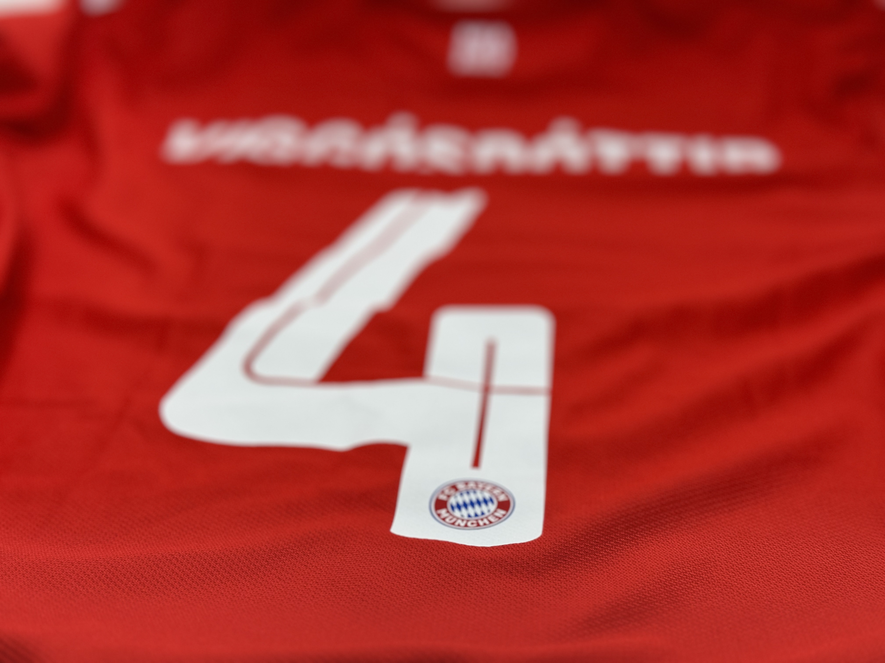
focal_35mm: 48
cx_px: 442
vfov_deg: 30.3
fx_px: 1227
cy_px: 332
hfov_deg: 39.7
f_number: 1.78
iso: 64
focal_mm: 6.86
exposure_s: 1/639
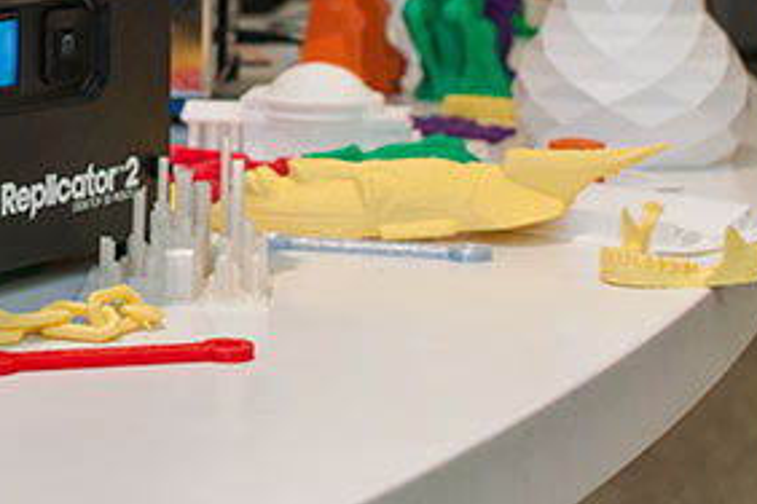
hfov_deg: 18.7
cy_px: -7
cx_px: 110
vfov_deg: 12.5
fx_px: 2271
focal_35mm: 108
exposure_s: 1/60
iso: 400
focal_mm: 35
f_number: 4
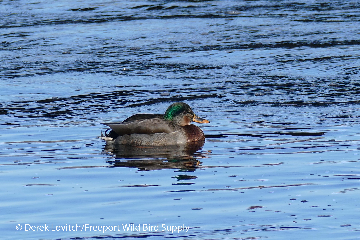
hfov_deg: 2.6
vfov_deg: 1.7
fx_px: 7999
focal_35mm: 800
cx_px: 180
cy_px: 120
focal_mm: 146
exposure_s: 1/800
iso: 125
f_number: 4
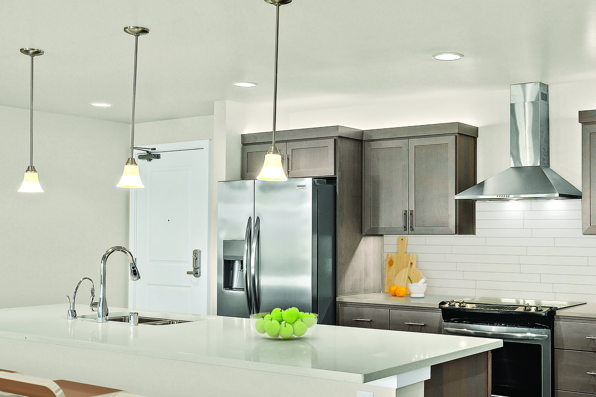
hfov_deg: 43.0
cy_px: 244
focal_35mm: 45
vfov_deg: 29.8
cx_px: 396
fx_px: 745
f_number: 9
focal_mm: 28
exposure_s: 1/8
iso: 320
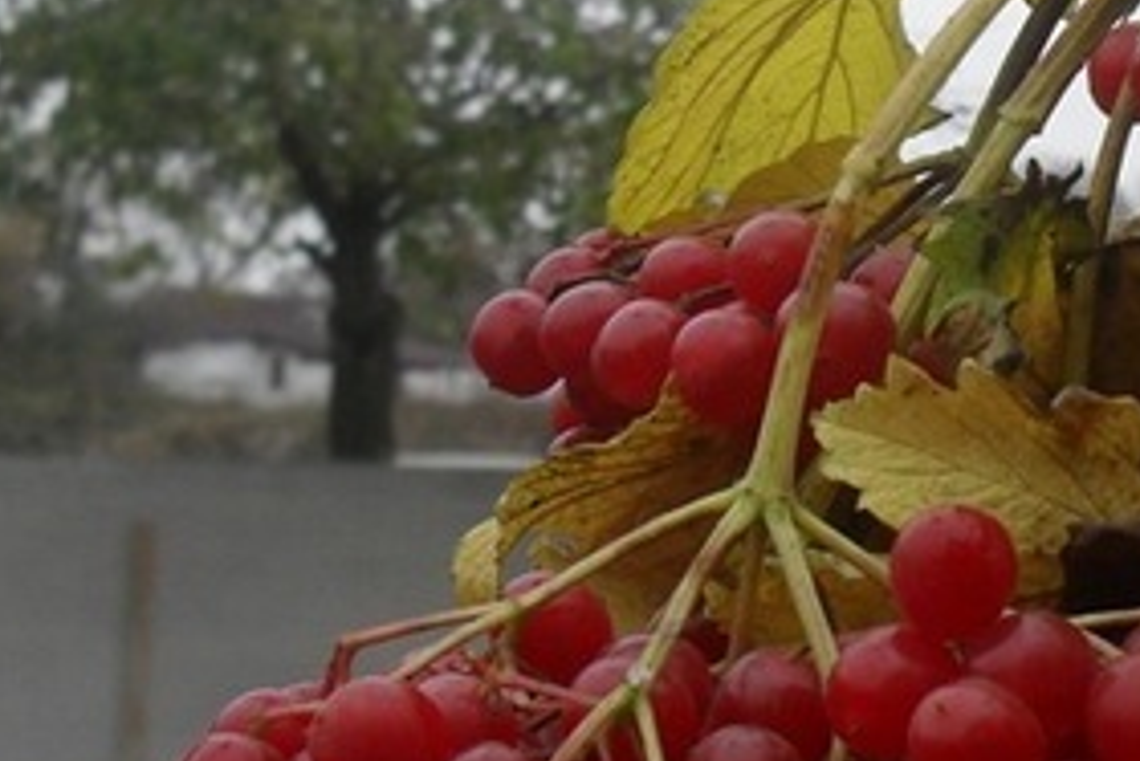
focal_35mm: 104
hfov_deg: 18.8
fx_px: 3295
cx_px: 1258
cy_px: 81
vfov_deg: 13.1
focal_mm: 6.3
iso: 100
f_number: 3.2
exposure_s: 1/125
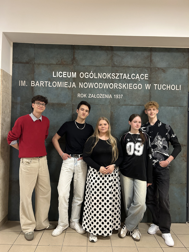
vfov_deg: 67.3
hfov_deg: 53.1
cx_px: 94
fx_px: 189
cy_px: 126
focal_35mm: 26
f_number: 1.5
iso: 200
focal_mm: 5.7
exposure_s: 1/50
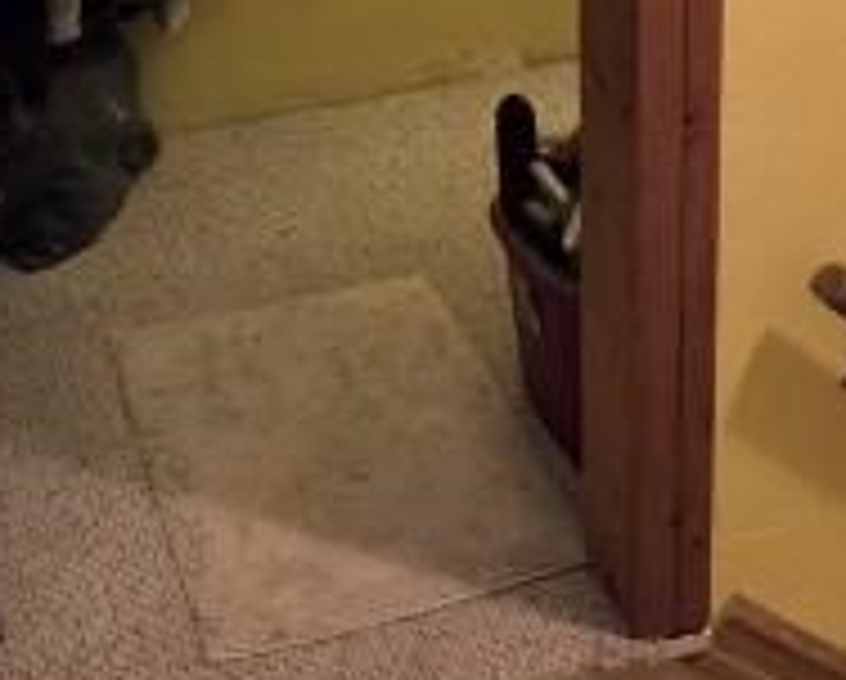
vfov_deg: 21.2
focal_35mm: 69
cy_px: -50
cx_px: 369
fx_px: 1730
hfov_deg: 27.5
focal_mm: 2.2
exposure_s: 1/60
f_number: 1.9
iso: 200
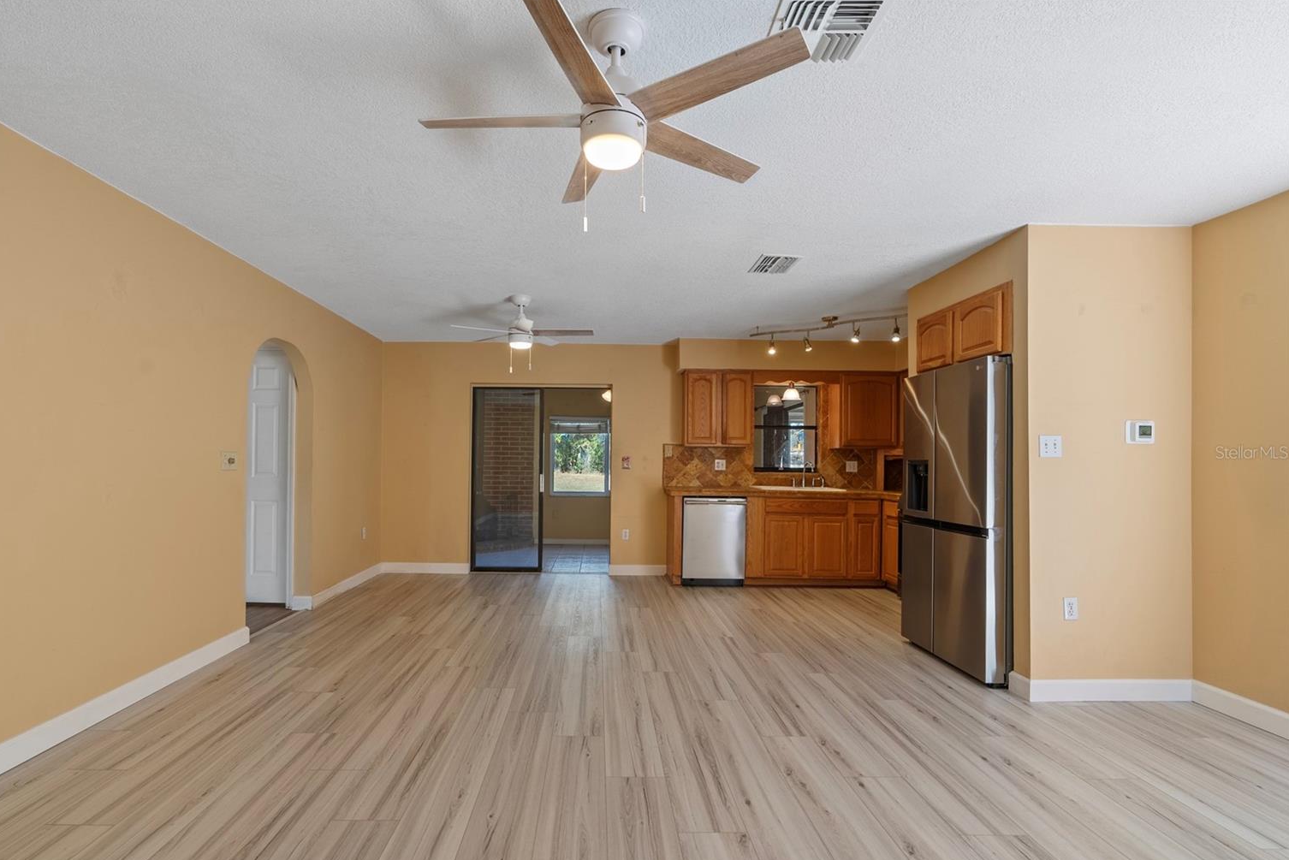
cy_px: 452
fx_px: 609
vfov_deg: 70.4
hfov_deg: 93.2
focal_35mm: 17
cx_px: 607
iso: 250
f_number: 8
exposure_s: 1/2
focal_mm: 16
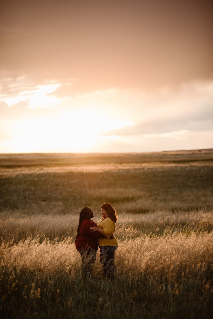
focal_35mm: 85
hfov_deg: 16.1
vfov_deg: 23.9
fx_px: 753
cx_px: 106
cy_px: 160
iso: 320
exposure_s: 1/640
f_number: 2
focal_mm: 85
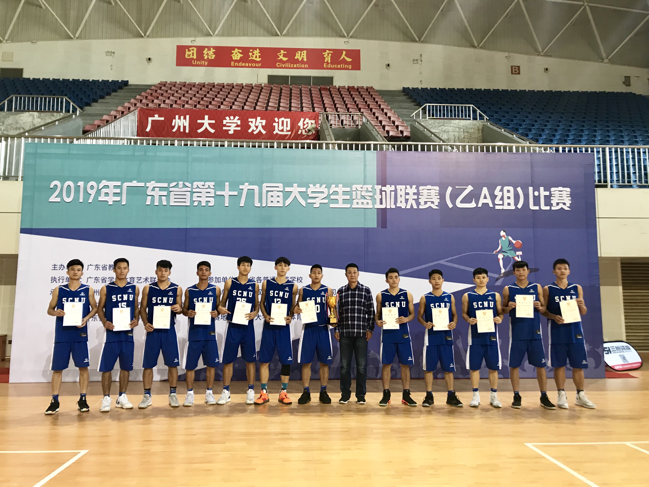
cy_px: 244
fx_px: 525
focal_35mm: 28
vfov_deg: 49.7
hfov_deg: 63.4
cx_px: 324
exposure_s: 1/20
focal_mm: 3.99
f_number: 1.8
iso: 40
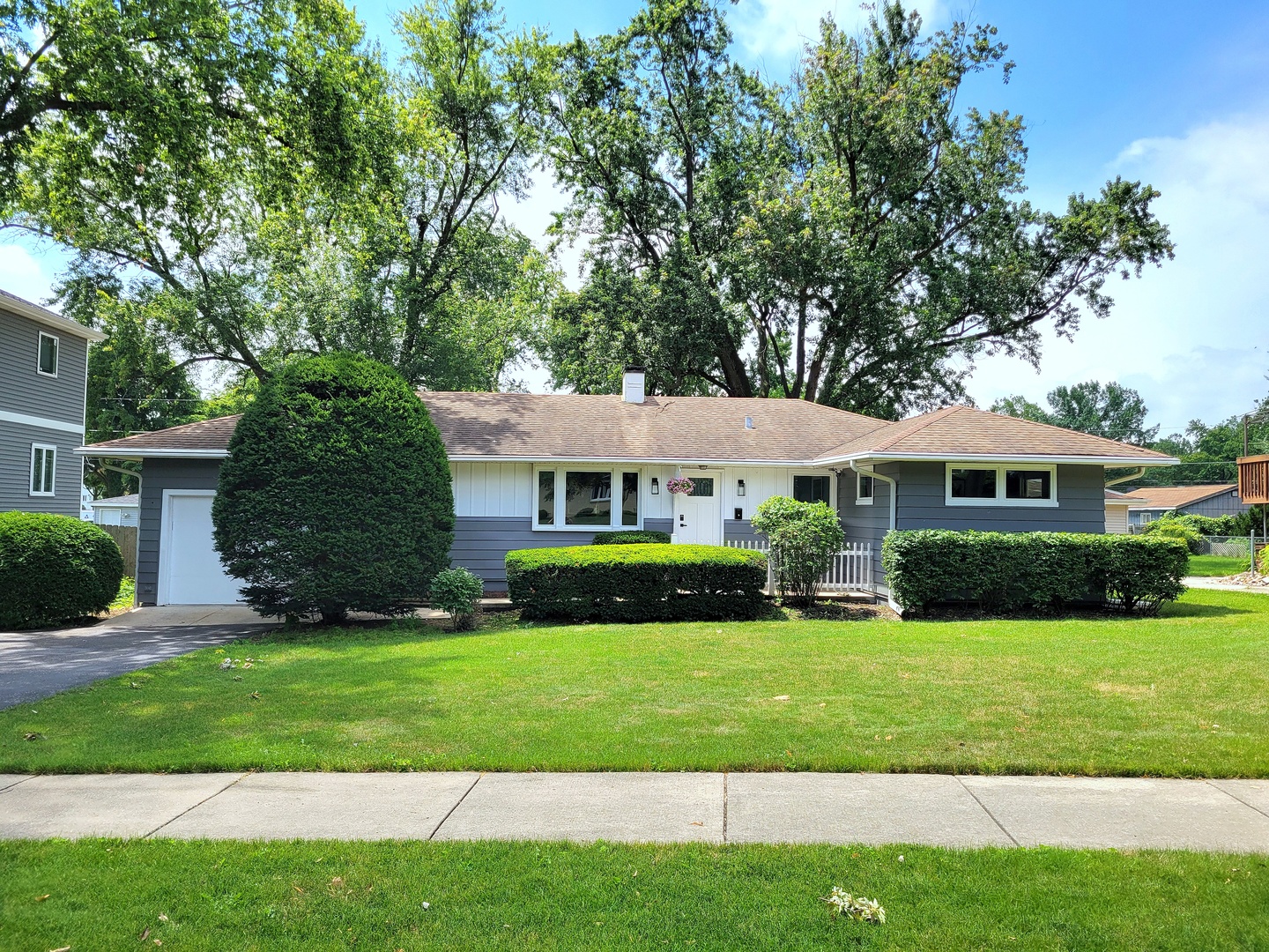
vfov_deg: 53.1
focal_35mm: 26
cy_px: 476
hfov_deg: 67.3
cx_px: 634
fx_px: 953
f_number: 1.8
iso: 40
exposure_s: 1/1761
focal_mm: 5.4
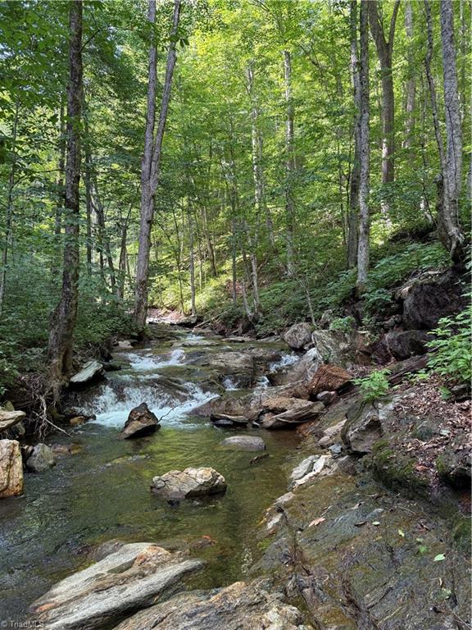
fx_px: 436
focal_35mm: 24
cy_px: 315
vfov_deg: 71.6
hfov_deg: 56.8
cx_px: 236
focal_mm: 6.76
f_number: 1.78
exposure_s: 1/121
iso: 125
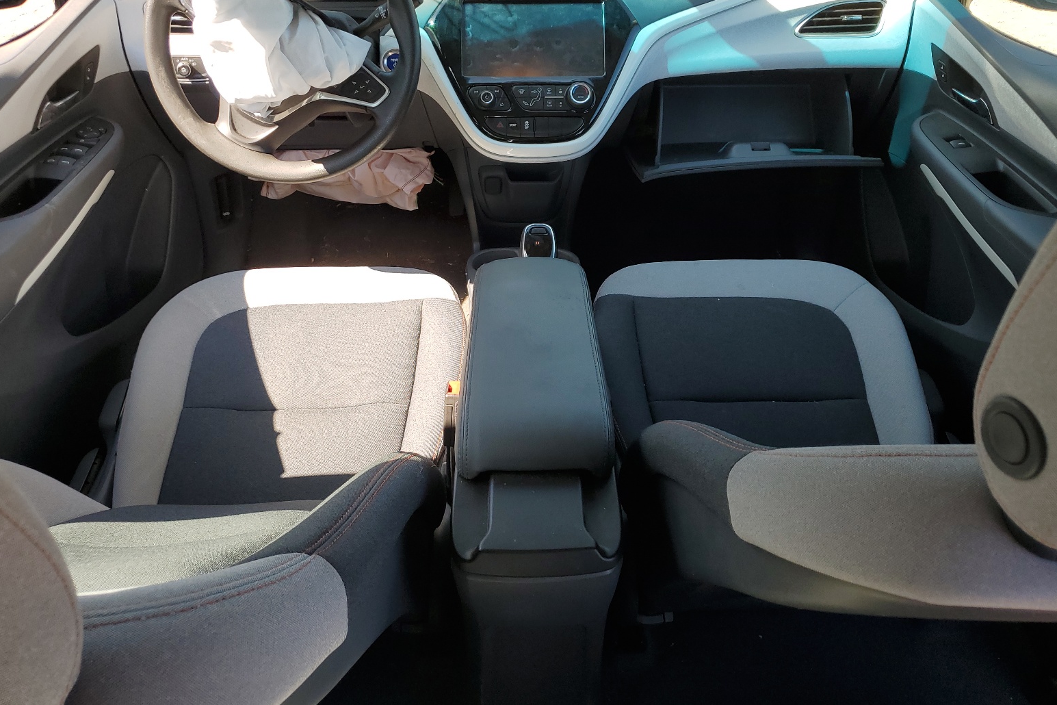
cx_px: 540
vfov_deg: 46.3
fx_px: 822
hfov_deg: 65.5
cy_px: 300
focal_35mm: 28
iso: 50
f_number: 1.5
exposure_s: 1/435
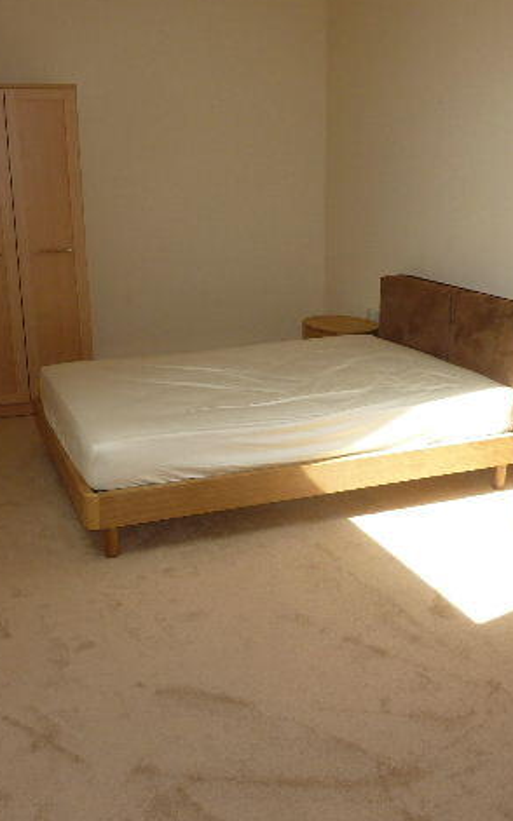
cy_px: 406
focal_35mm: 36
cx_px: 253
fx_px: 806
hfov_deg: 35.3
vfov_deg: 54.0
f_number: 4
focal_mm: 4.1
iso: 100
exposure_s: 1/125
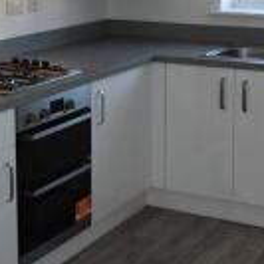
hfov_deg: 21.1
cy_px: -5
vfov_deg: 20.4
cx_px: 91
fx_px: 708
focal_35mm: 82
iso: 800
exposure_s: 1/125
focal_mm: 18
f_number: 5.6
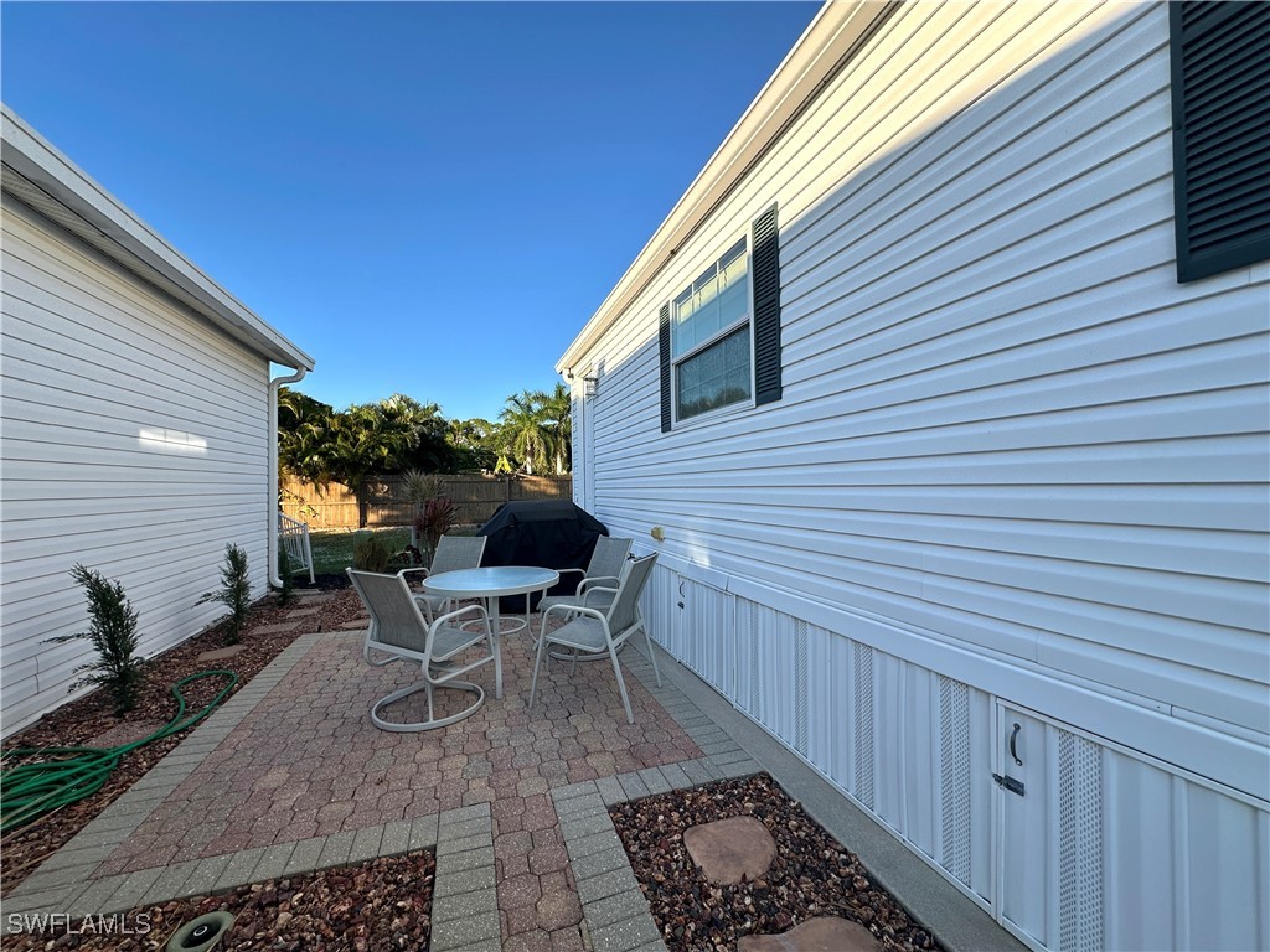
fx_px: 514
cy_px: 476
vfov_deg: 85.7
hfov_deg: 102.1
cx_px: 635
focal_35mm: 14
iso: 40
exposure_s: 1/836
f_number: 2.2
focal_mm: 2.22
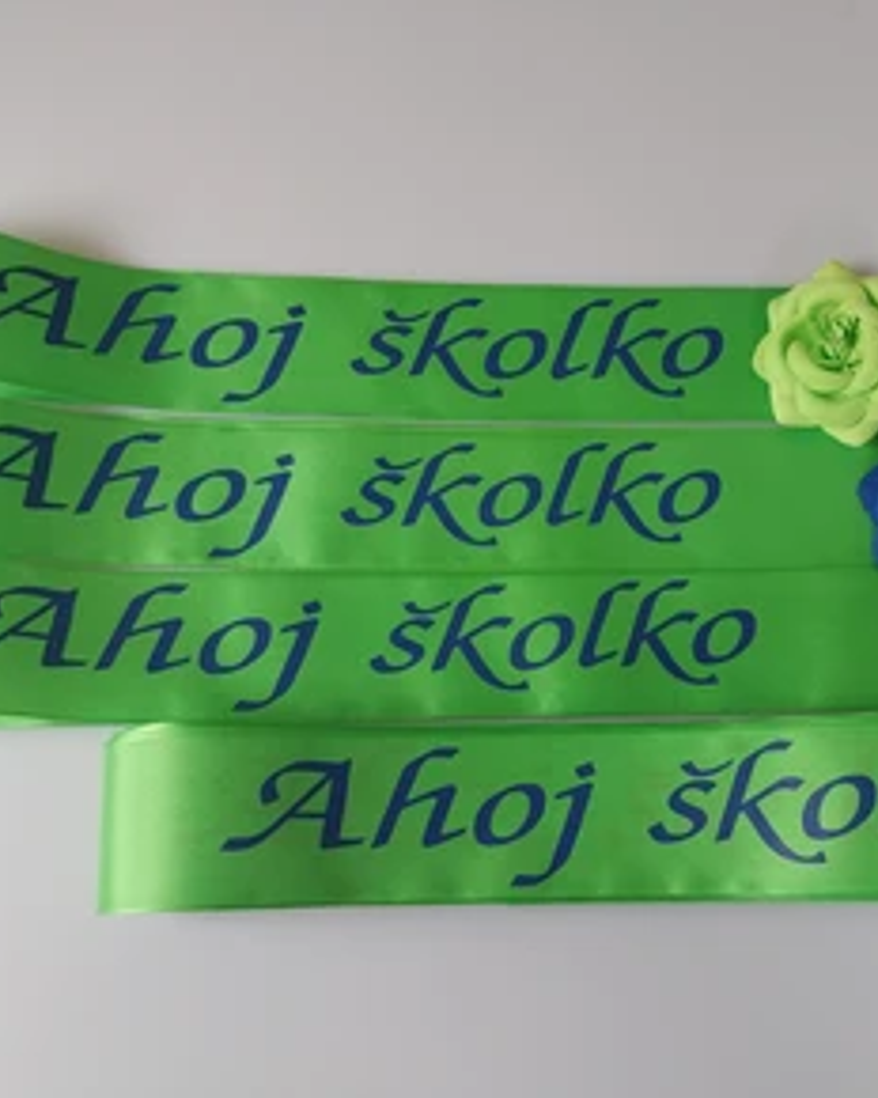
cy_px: 564
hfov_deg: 41.8
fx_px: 1137
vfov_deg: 51.5
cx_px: 568
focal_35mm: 35
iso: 100
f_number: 1.8
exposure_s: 1/50
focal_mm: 4
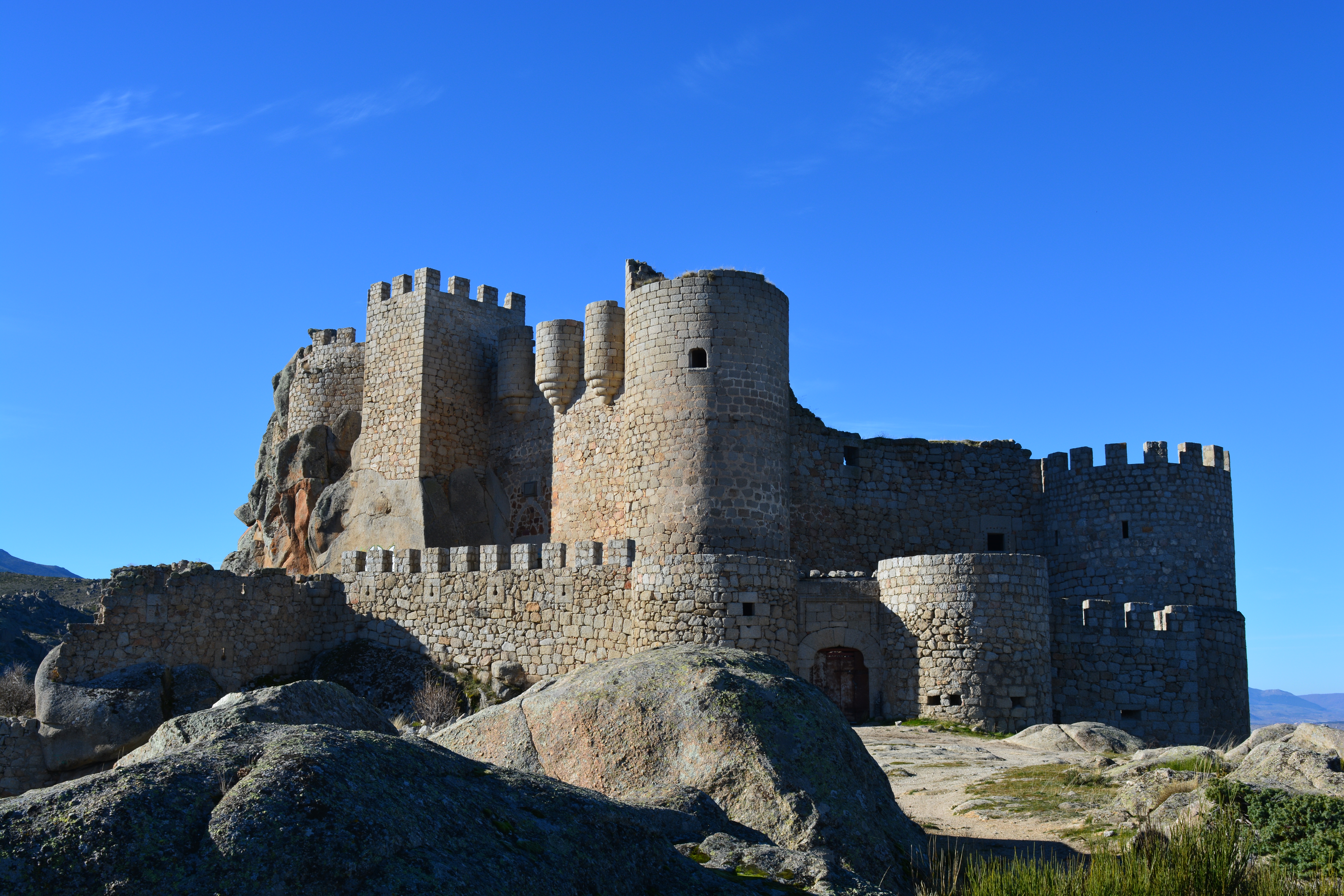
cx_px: 672
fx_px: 1400
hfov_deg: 51.3
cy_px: 448
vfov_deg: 35.5
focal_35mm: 38
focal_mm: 25
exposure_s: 1/125
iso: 110
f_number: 11
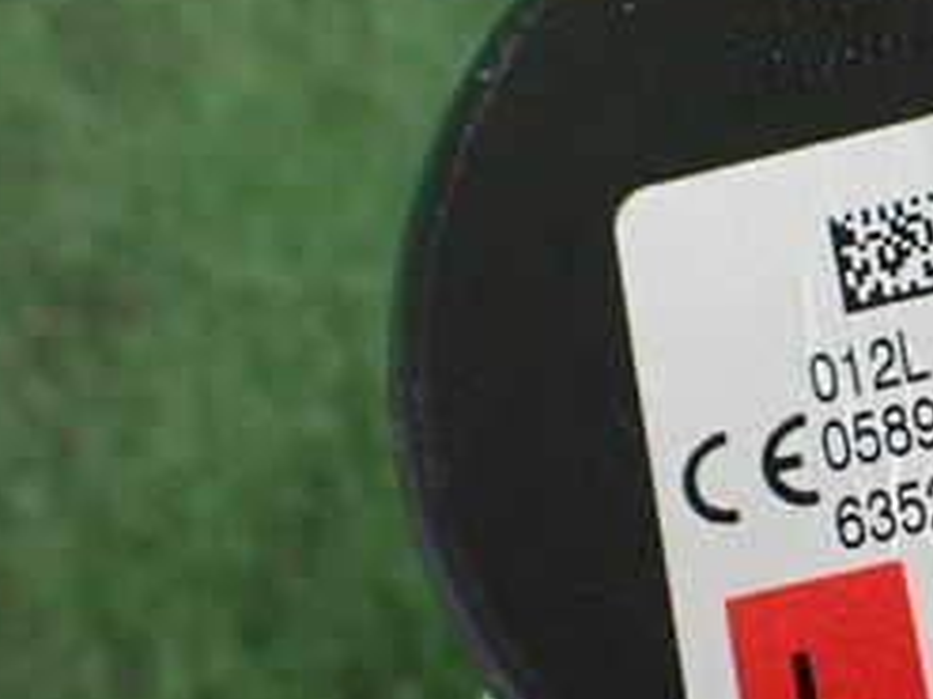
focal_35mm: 73
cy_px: 431
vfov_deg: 20.1
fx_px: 1967
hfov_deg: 24.5
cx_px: 1073
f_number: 2.3
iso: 800
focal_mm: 5.4
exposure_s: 1/60
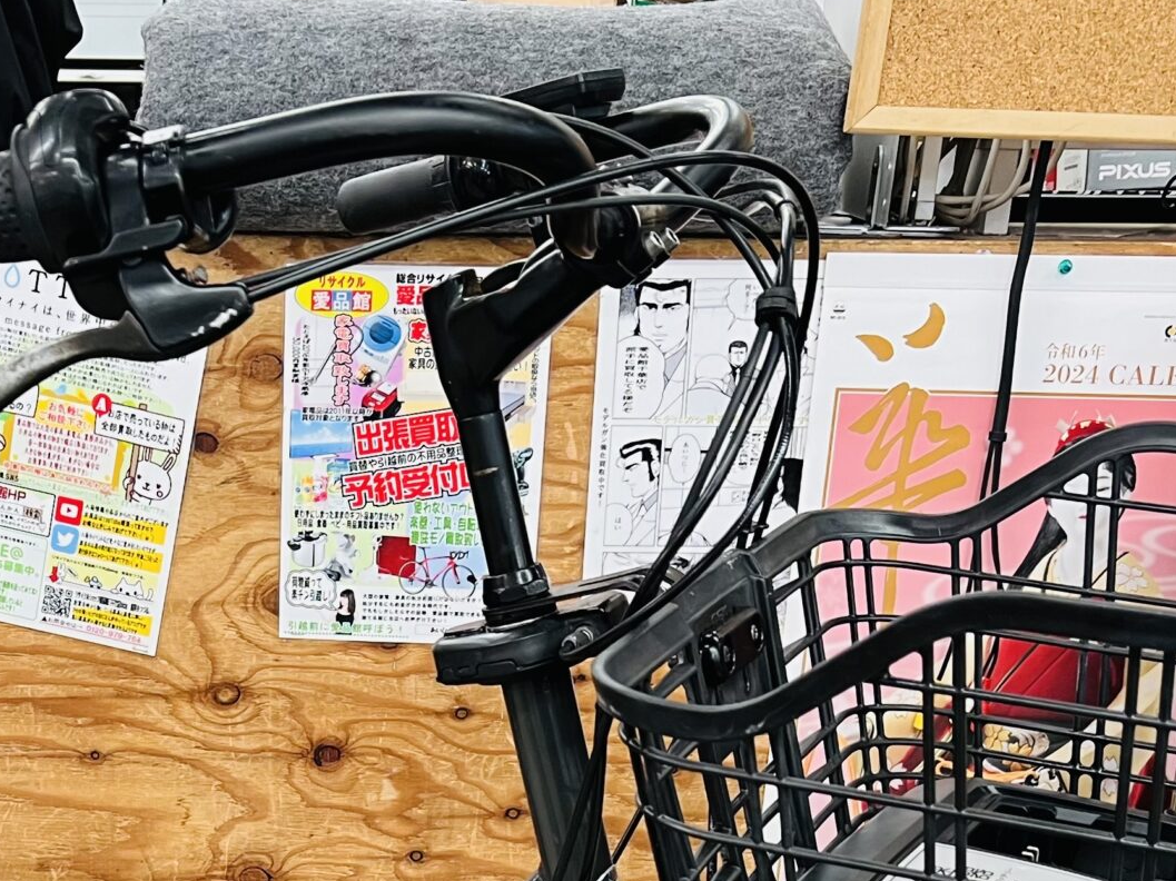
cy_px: 1011
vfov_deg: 21.8
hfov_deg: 29.9
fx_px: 2140
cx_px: 220
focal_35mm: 63
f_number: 1.5
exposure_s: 1/50
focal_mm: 5.7
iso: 100
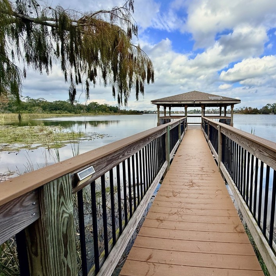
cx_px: 181
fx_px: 162
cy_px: 129
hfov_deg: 78.4
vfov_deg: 80.6
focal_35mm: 18
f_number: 2.2
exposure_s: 1/1745
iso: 50
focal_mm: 2.22
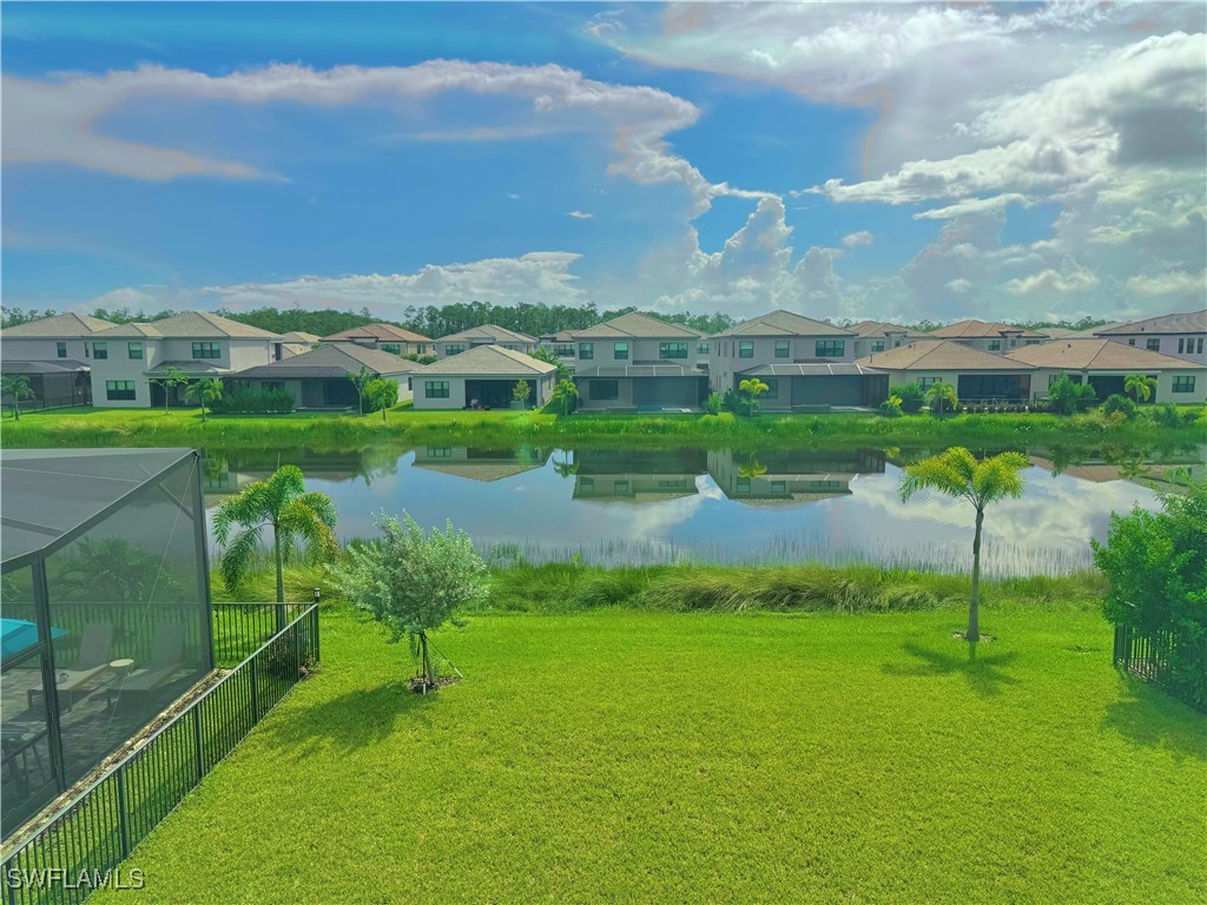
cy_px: 452
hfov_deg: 71.6
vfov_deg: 56.8
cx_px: 604
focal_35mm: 24
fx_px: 837
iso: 80
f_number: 1.78
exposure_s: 1/7937
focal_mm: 6.76
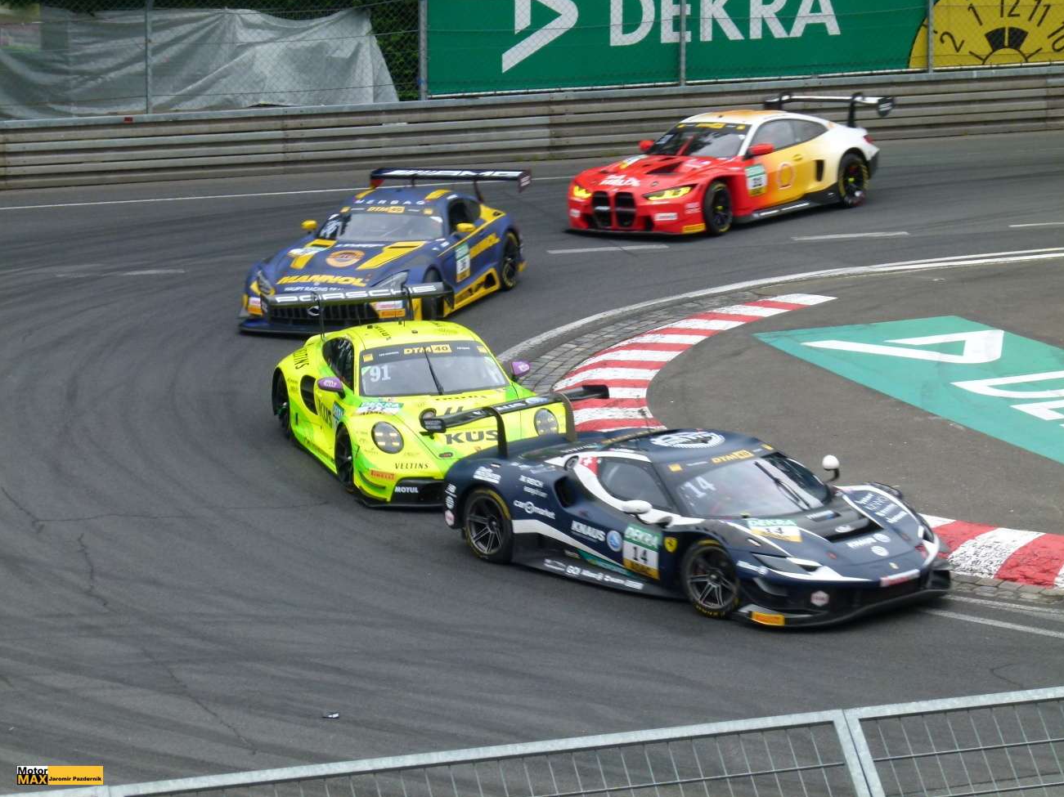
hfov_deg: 15.3
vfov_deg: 11.5
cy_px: 398
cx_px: 535
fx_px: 3964
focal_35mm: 129
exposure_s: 1/320
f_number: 4
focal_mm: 23
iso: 100
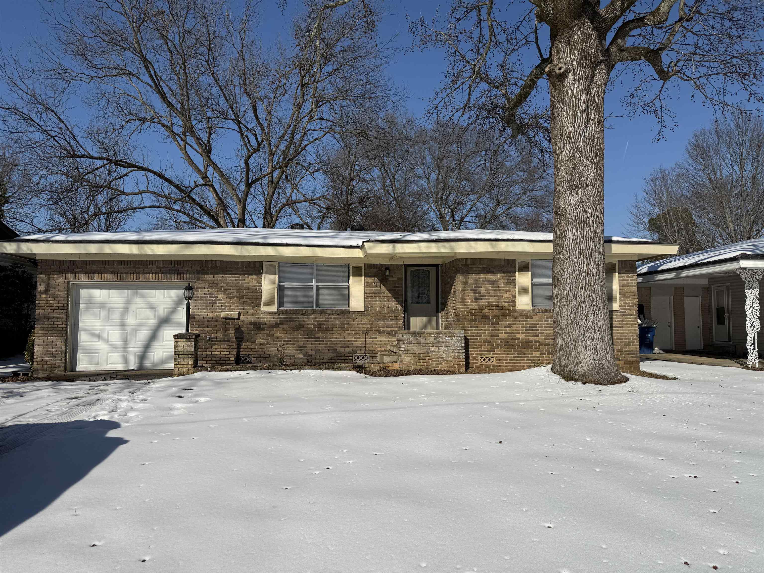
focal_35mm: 24
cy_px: 286
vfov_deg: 56.8
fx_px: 530
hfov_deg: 71.6
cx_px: 382
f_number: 1.78
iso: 80
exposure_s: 1/11905
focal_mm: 6.76
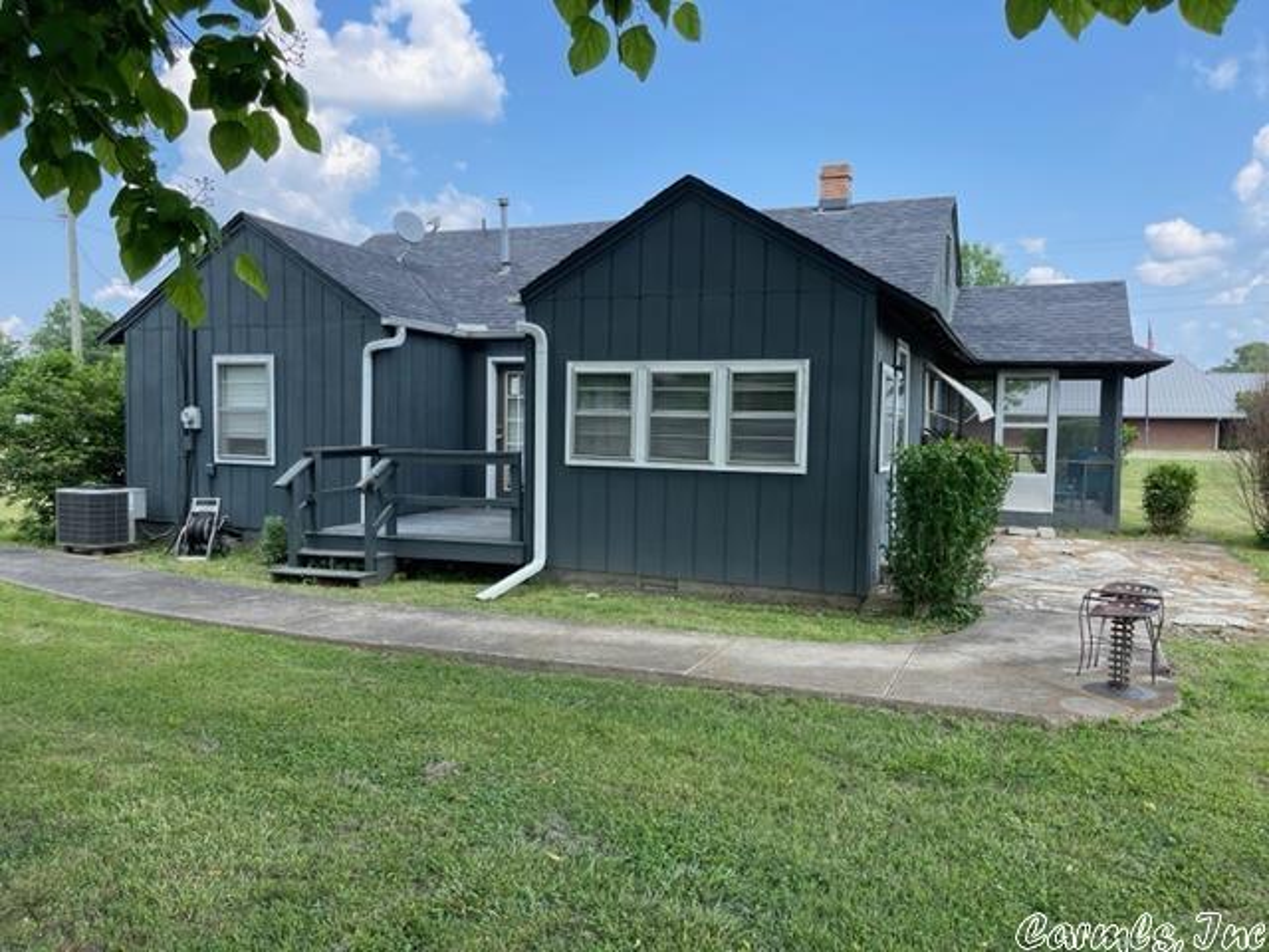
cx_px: 634
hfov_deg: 67.3
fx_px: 953
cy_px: 476
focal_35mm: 26
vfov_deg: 53.1
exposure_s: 1/755
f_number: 1.6
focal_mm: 5.1
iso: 32
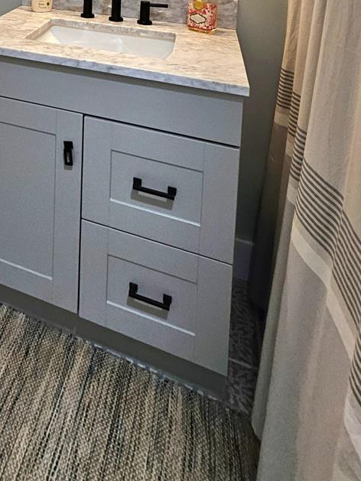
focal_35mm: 31
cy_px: -60
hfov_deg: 40.0
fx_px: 431
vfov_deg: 43.6
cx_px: 1
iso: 125
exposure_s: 1/60.2
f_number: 2.2
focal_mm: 1.74
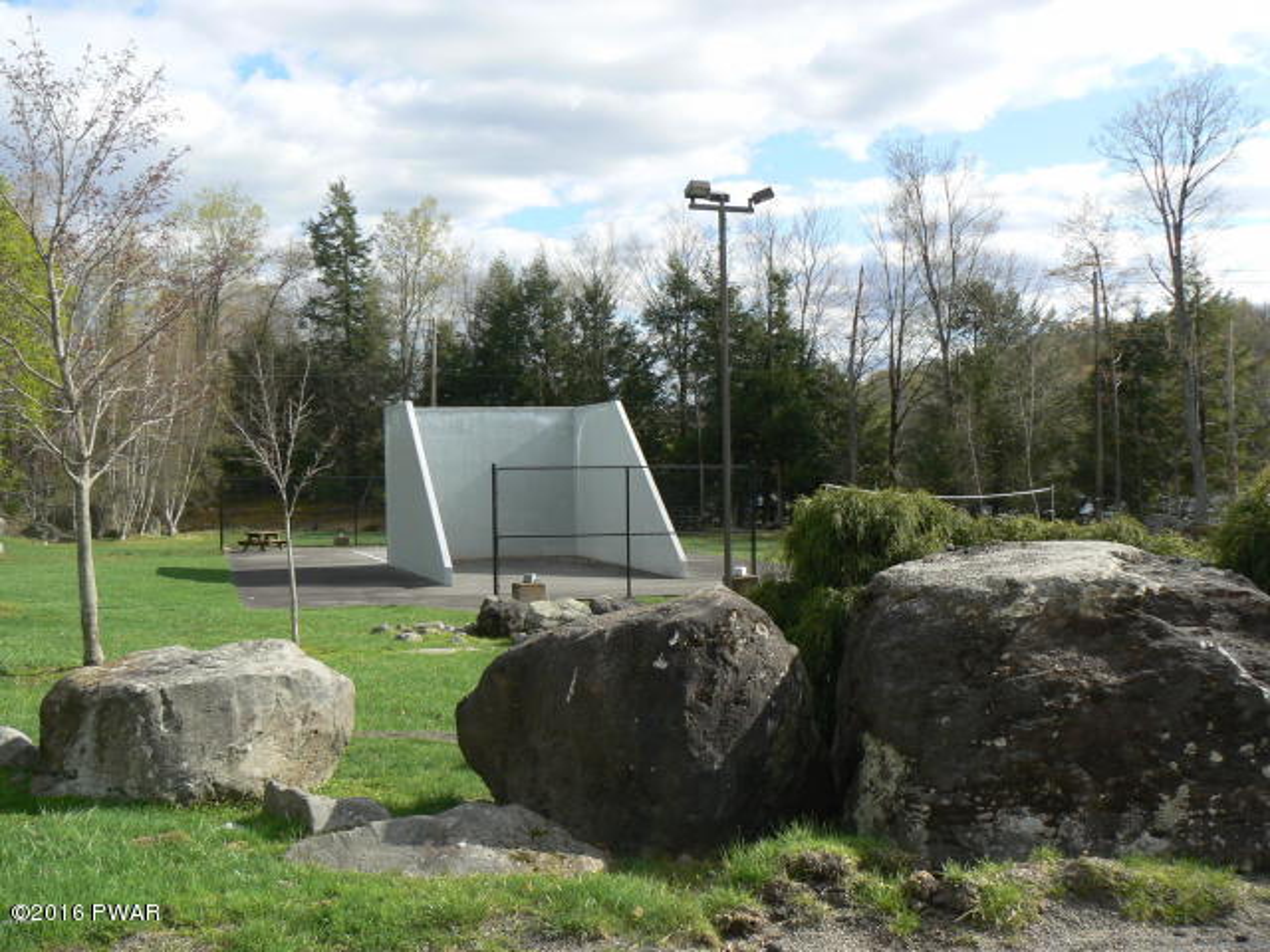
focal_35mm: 36
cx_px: 635
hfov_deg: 51.4
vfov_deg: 39.7
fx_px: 1321
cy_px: 476
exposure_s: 1/320
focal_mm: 6
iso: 80
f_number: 5.6
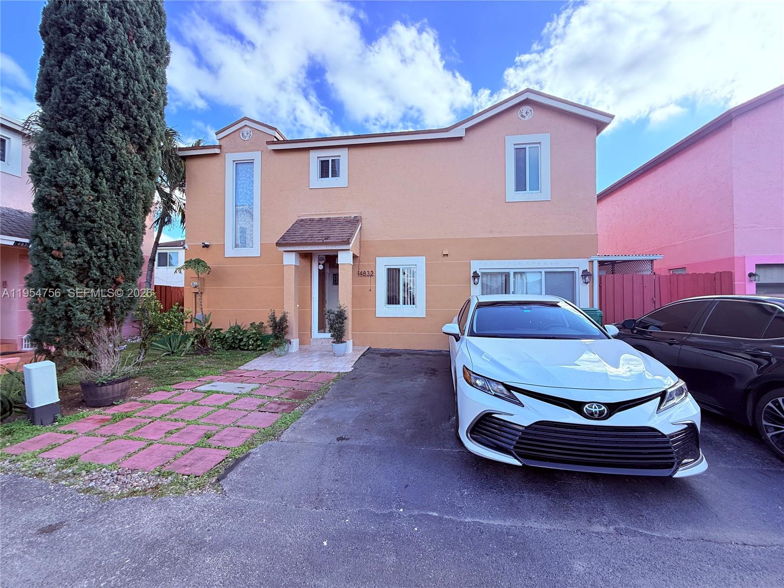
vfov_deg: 85.7
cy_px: 294
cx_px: 392
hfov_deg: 102.1
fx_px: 317
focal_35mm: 14
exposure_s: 1/559
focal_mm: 2.22
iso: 50
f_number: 2.2
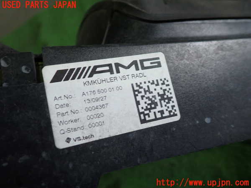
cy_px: 94
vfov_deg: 46.8
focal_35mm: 30
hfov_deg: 60.0
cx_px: 126
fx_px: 218
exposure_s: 1/60
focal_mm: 5.4
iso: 200
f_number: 2.3
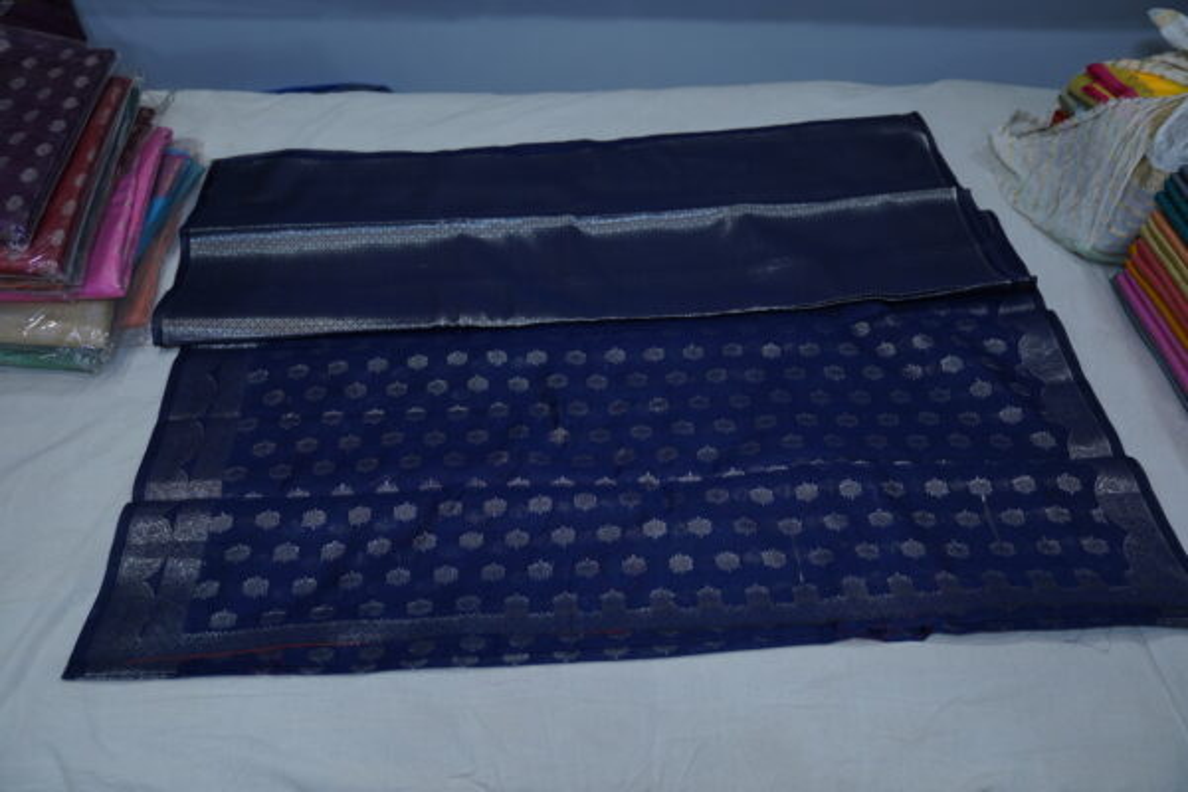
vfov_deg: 42.3
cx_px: 594
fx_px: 1023
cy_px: 396
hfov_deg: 60.3
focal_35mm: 31
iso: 640
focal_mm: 31
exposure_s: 1/160
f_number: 2.8
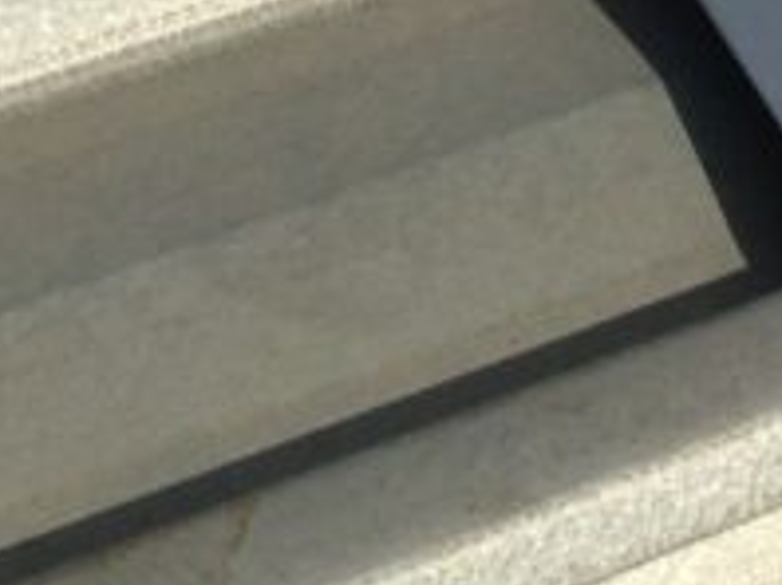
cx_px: 1327
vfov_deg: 8.3
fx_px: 3858
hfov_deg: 10.9
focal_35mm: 171
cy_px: -478
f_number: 2.4
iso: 50
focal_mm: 4.13
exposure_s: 1/3195
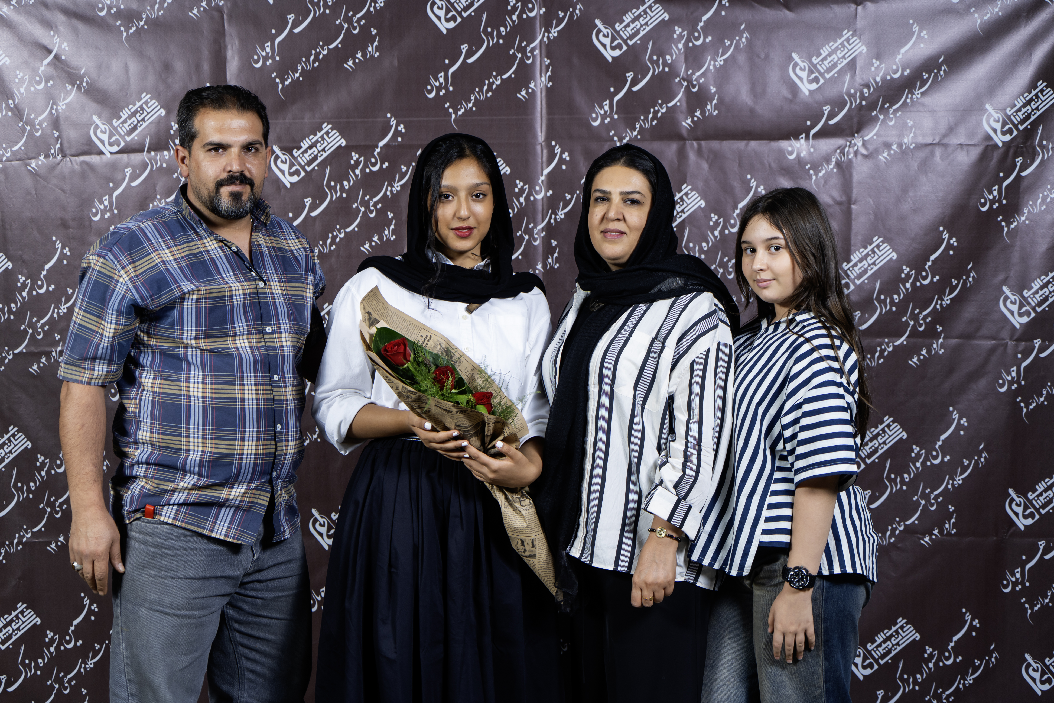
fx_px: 1757
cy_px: 352
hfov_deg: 33.4
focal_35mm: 60
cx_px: 527
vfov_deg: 22.6
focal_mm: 60
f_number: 4
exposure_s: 1/125
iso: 320
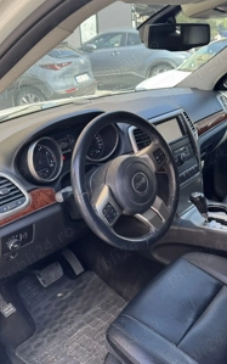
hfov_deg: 36.6
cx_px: 163
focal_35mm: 34
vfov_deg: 56.7
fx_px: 336
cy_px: 183
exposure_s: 1/195
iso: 64
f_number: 1.78
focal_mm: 6.76
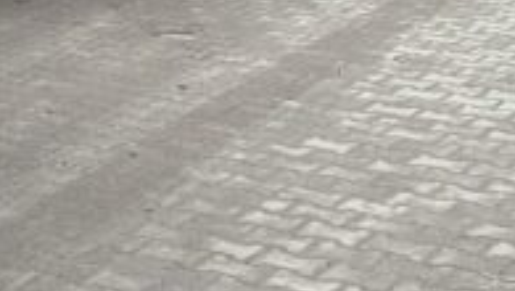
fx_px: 1462
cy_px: -352
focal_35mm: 107
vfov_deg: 10.2
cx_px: -198
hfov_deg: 18.3
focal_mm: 6.86
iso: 80
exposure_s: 1/574
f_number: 1.78
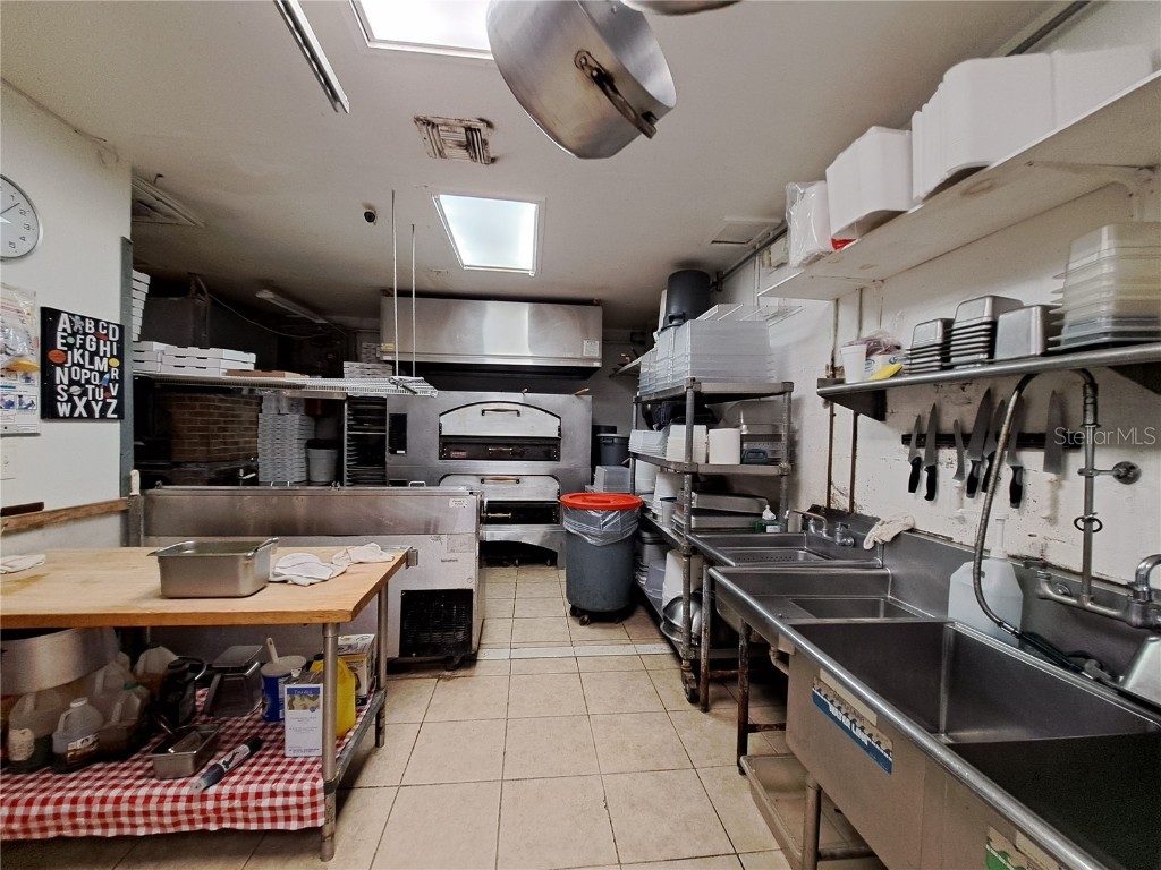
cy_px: 435
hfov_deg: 106.2
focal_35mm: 13
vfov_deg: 89.9
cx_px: 580
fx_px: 436
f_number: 2.2
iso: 100
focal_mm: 1.74
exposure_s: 1/40
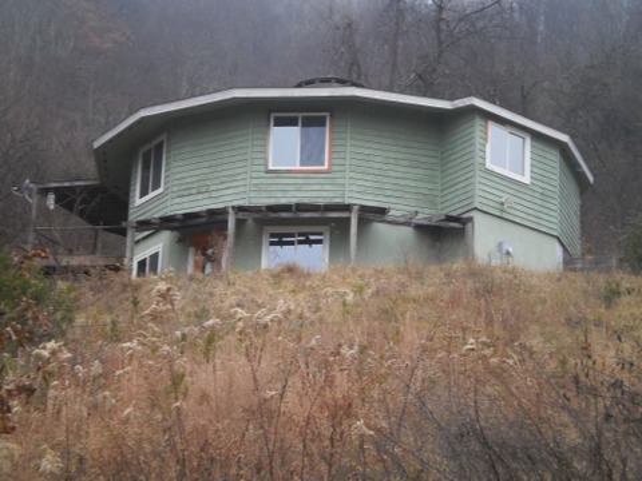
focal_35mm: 82
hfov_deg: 23.8
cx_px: 321
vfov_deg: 18.0
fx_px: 1521
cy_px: 240
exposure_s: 1/125
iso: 100
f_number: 5.1
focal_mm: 14.3
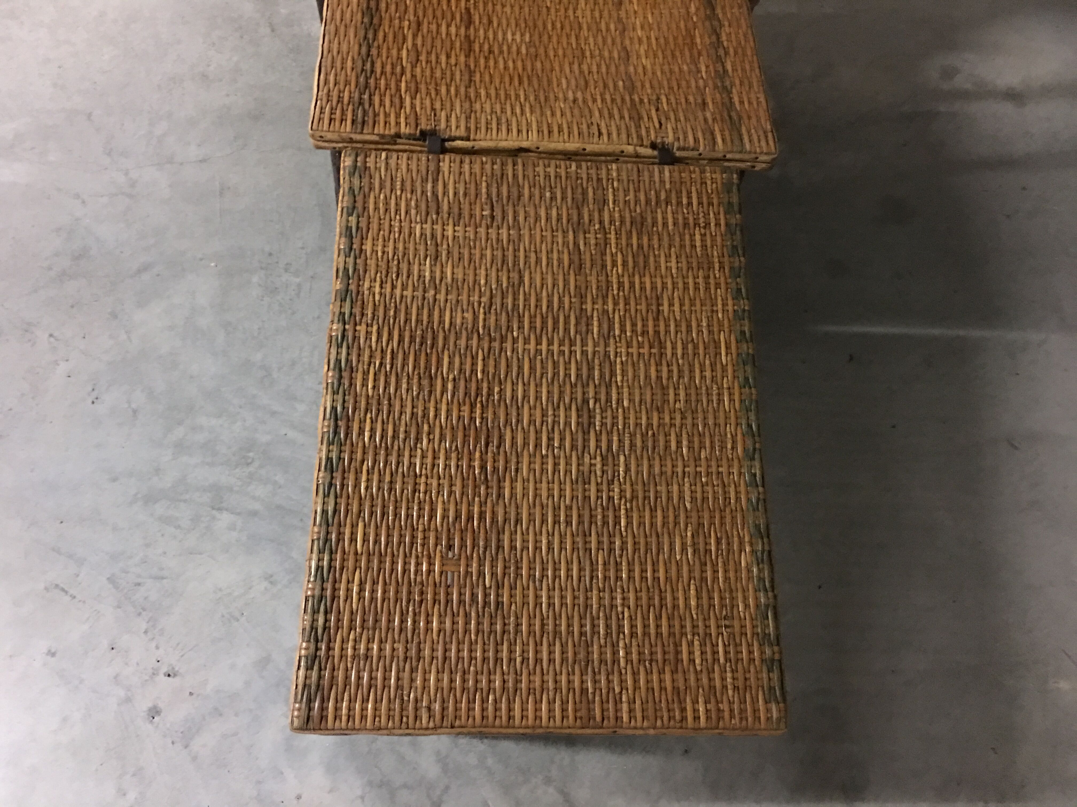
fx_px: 902
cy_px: 404
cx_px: 538
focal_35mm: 29
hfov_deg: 61.7
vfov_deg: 48.2
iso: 125
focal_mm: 4.15
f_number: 2.2
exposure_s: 1/4
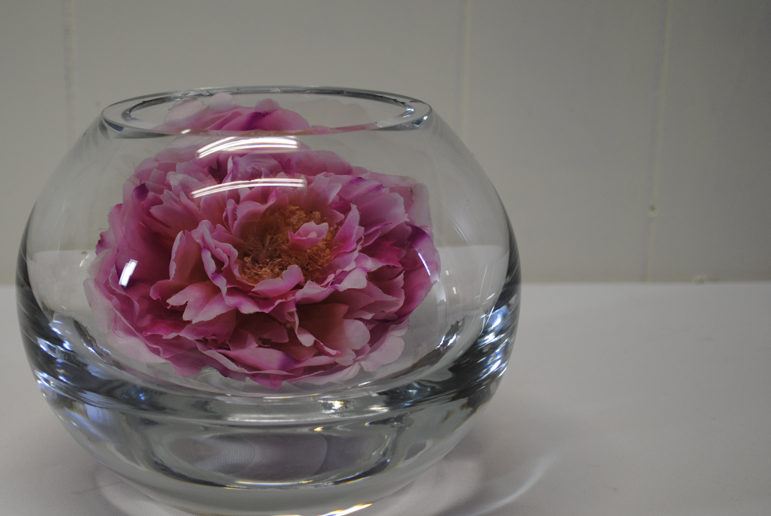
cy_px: 278
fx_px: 1407
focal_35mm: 66
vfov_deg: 20.8
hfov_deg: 30.6
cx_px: 309
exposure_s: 1/40
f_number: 5
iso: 200
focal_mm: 35
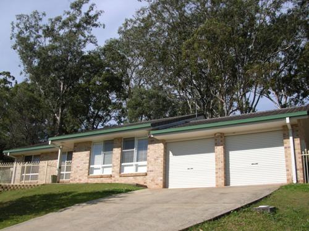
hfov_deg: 52.7
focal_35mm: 35
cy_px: 116
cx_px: 154
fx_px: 312
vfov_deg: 40.6
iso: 50
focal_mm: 5.8
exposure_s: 1/362
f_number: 5.6
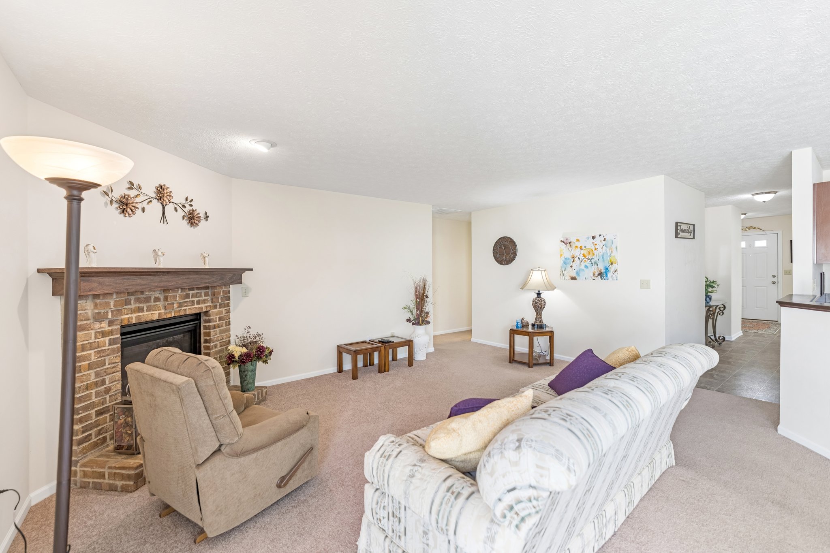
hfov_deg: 104.3
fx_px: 323
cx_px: 415
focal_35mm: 14
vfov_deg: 81.2
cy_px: 276
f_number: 2.8
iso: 160
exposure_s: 1/50
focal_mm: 14
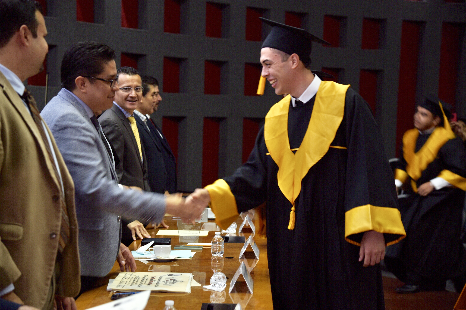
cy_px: 155
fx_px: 1010
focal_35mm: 78
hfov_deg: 26.0
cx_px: 233
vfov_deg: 17.5
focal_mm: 78
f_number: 4.5
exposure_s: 1/25
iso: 250
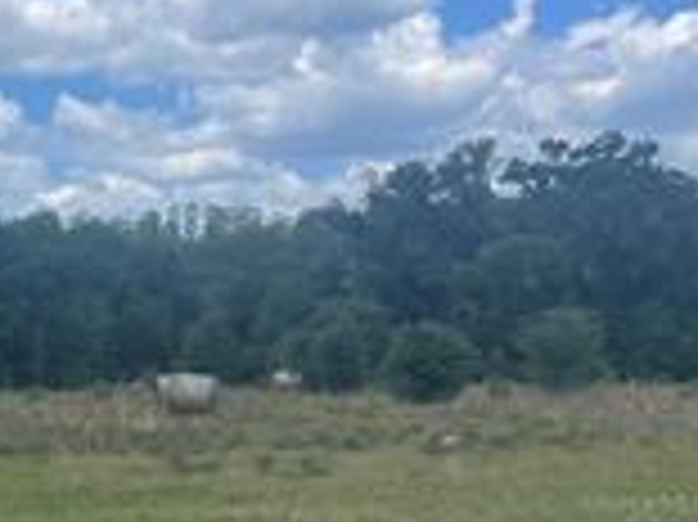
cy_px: 502
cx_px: -410
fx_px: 1692
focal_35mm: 84
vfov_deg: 17.2
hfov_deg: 19.6
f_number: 1.6
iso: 32
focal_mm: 4.2
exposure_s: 1/3205
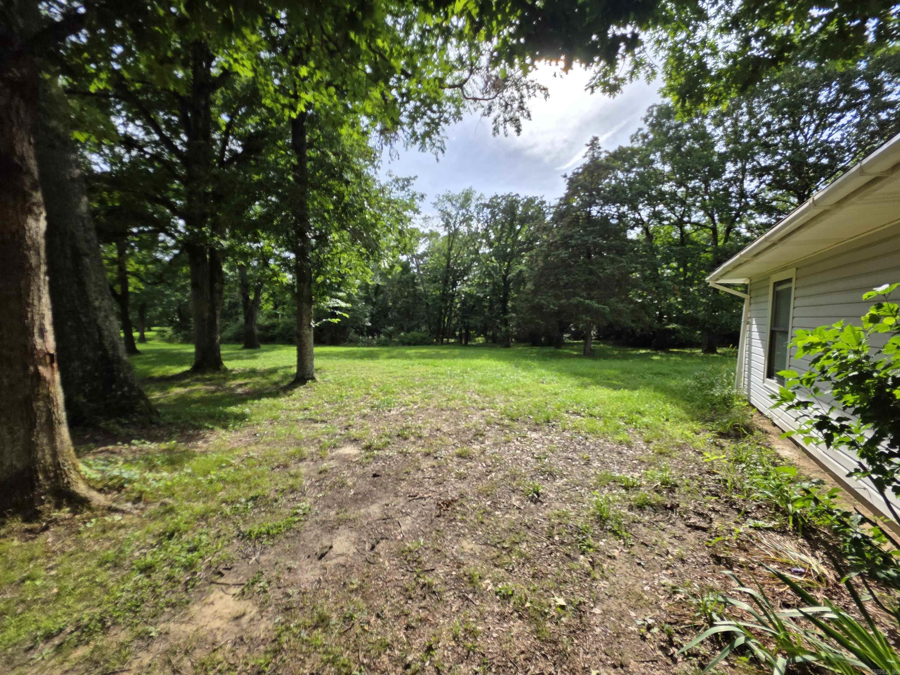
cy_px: 338
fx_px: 338
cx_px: 450
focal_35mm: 13
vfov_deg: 89.9
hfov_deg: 106.2
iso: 40
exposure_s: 1/1488
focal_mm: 2.2
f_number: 1.9
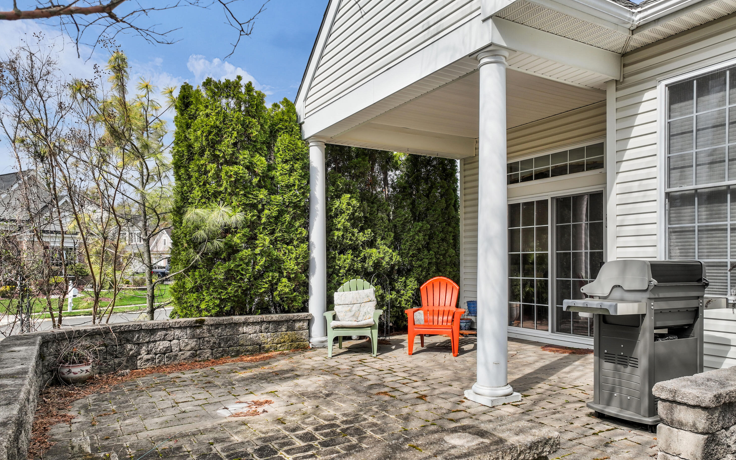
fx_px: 522
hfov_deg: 70.4
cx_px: 376
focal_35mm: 26
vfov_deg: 47.4
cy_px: 271
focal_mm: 12.29
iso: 150
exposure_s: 1/2000
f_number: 2.8
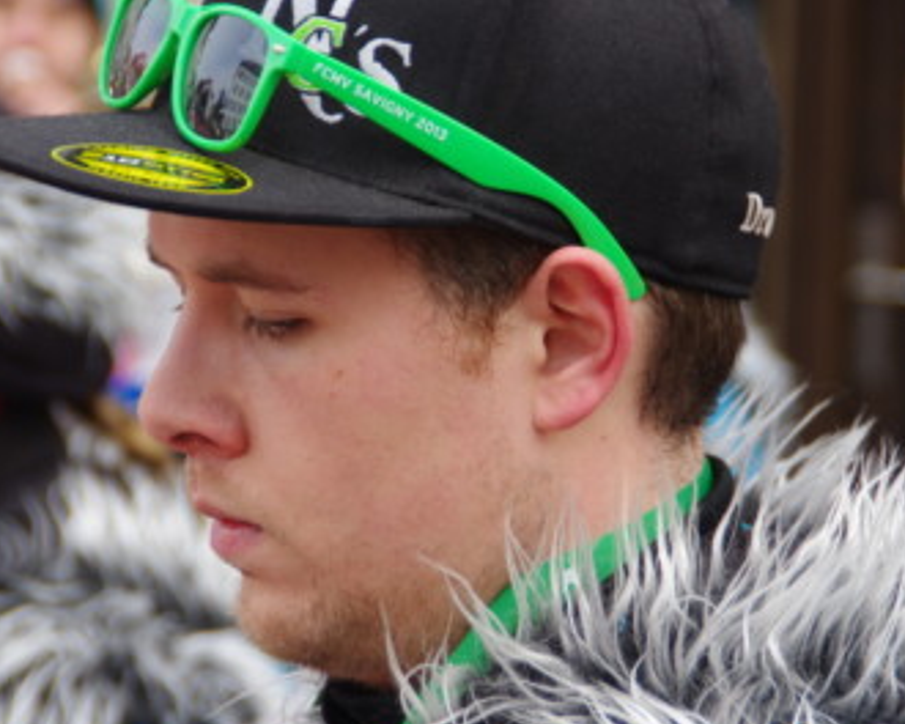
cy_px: 341
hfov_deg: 8.3
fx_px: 6268
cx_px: 444
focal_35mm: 234
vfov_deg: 6.6
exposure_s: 1/160
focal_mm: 110
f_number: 5.6
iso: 200
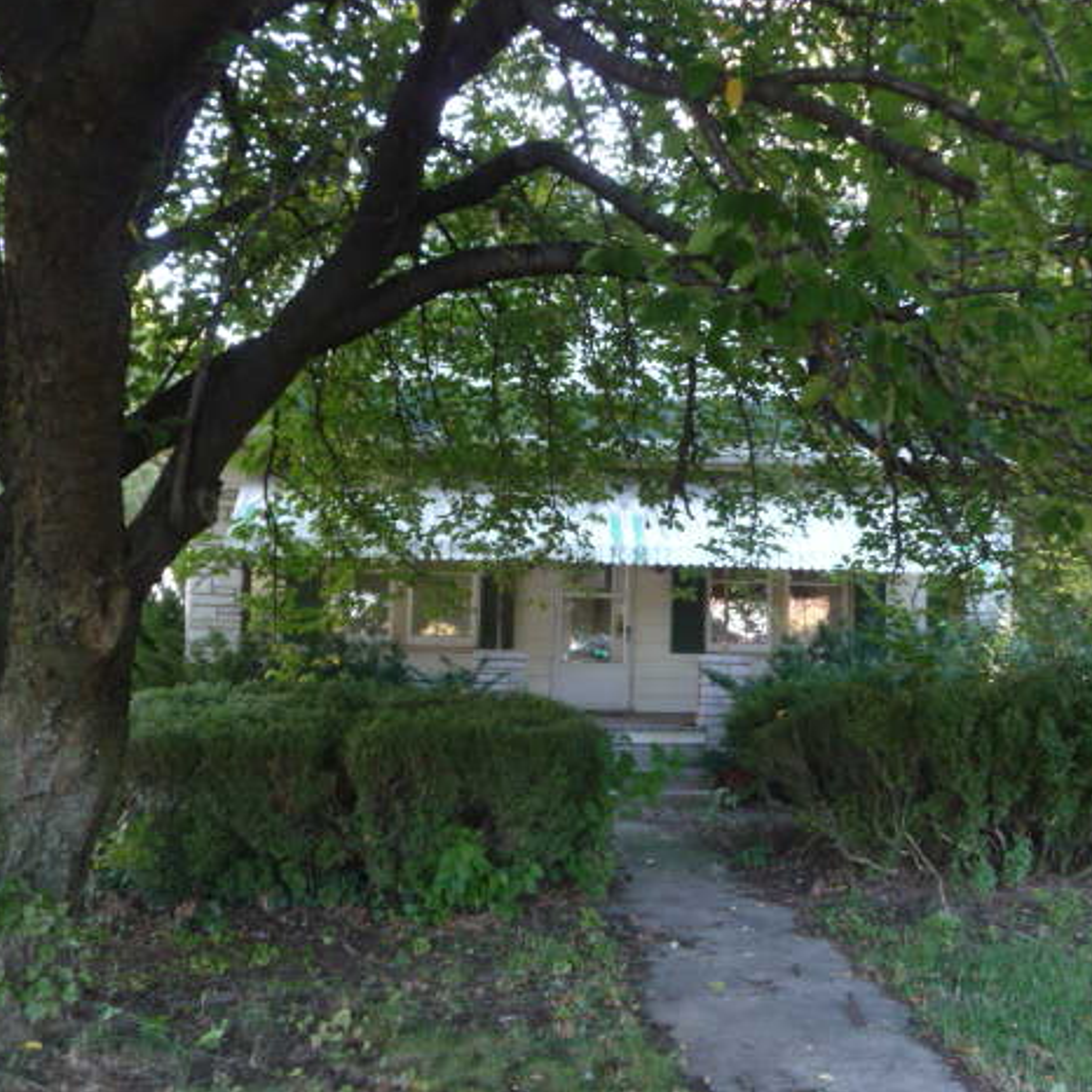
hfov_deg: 48.2
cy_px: 551
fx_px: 1213
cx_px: 642
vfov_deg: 48.5
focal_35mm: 34
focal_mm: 4.7
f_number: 3.3
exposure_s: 1/30
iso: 160
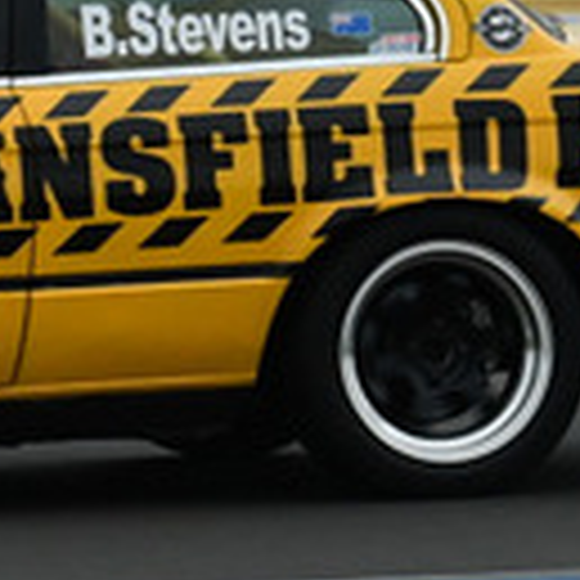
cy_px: -400
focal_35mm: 946
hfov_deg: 1.8
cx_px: -540
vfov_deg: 1.9
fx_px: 17933
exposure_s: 1/400
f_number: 11
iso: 1600
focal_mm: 120
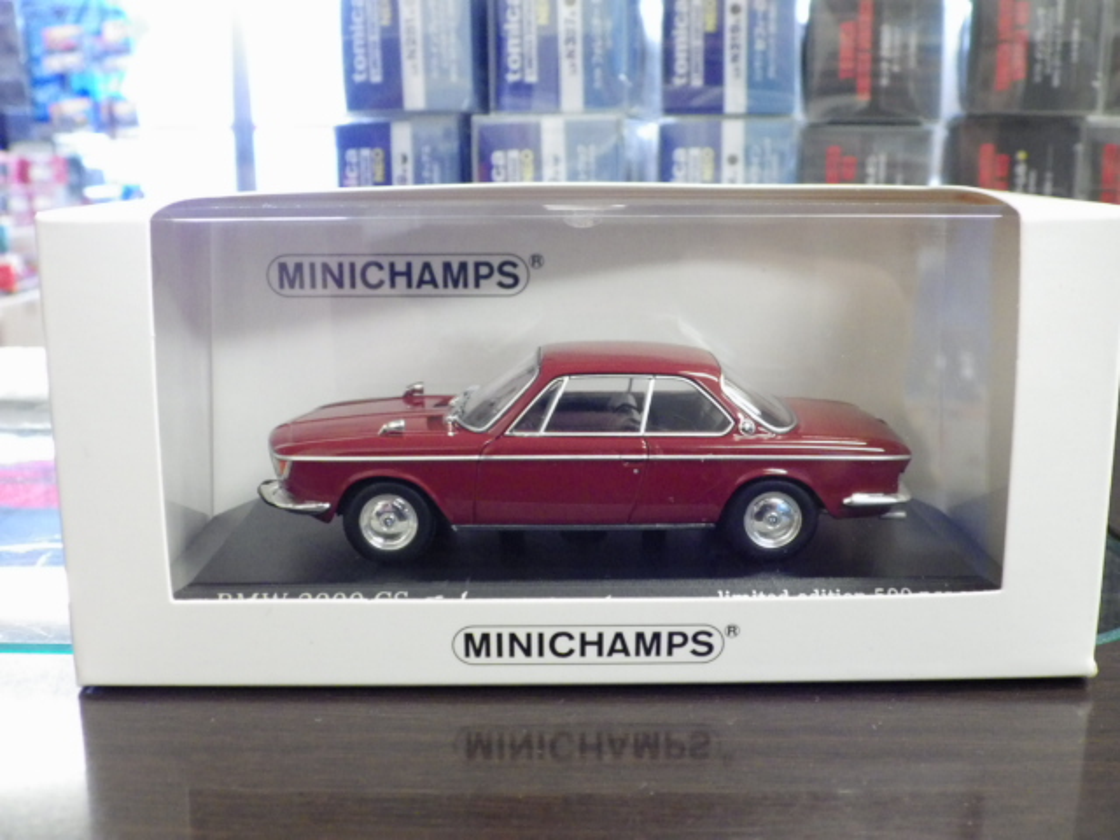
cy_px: 420
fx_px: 1327
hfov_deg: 45.8
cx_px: 560
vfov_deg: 35.1
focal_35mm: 41
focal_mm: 7.4
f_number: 3.6
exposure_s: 1/30
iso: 800
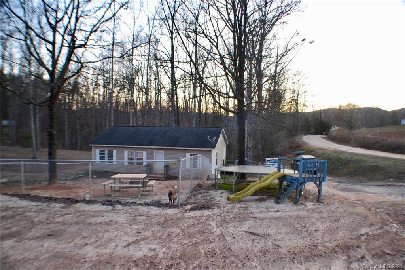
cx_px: 202
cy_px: 135
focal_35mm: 30
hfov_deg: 61.9
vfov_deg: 43.6
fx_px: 337
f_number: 3.8
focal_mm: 20
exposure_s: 1/15
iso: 1400
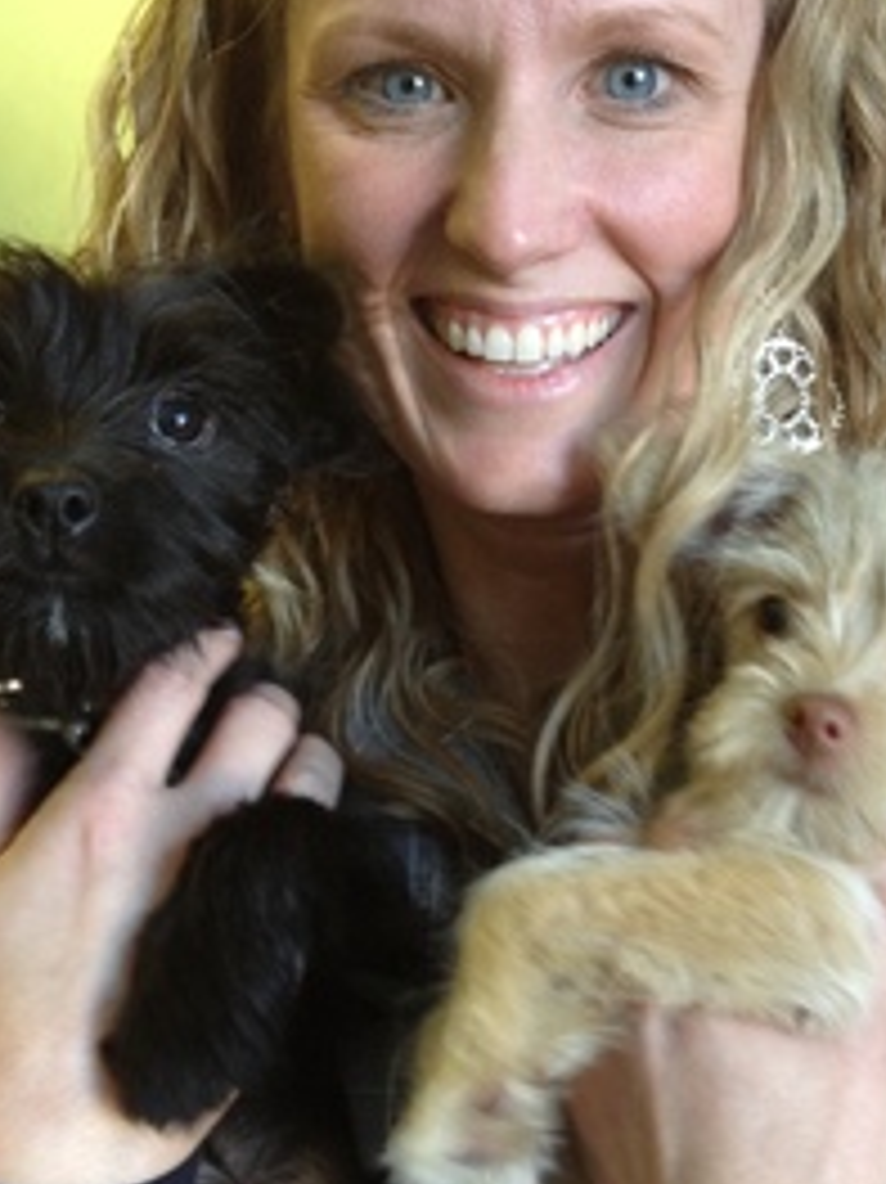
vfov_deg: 30.3
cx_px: 567
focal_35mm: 64
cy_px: 639
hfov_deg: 22.8
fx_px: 2186
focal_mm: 4.28
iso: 100
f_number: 2.4
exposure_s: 1/20
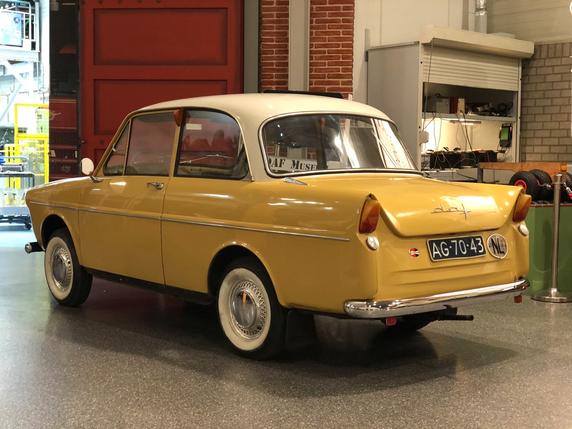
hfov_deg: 36.8
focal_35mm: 52
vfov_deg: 28.0
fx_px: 859
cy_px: 214
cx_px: 286
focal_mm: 6
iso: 160
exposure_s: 1/13
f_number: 2.4
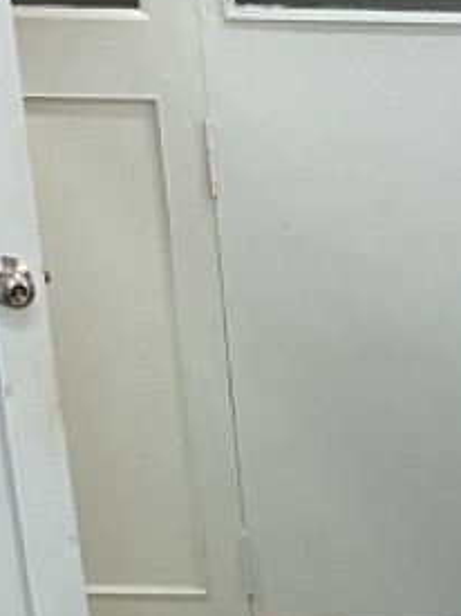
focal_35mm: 121
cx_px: 636
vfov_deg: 14.7
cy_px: 1024
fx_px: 2150
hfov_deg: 11.8
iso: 125
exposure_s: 1/50
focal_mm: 4.25
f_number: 1.8
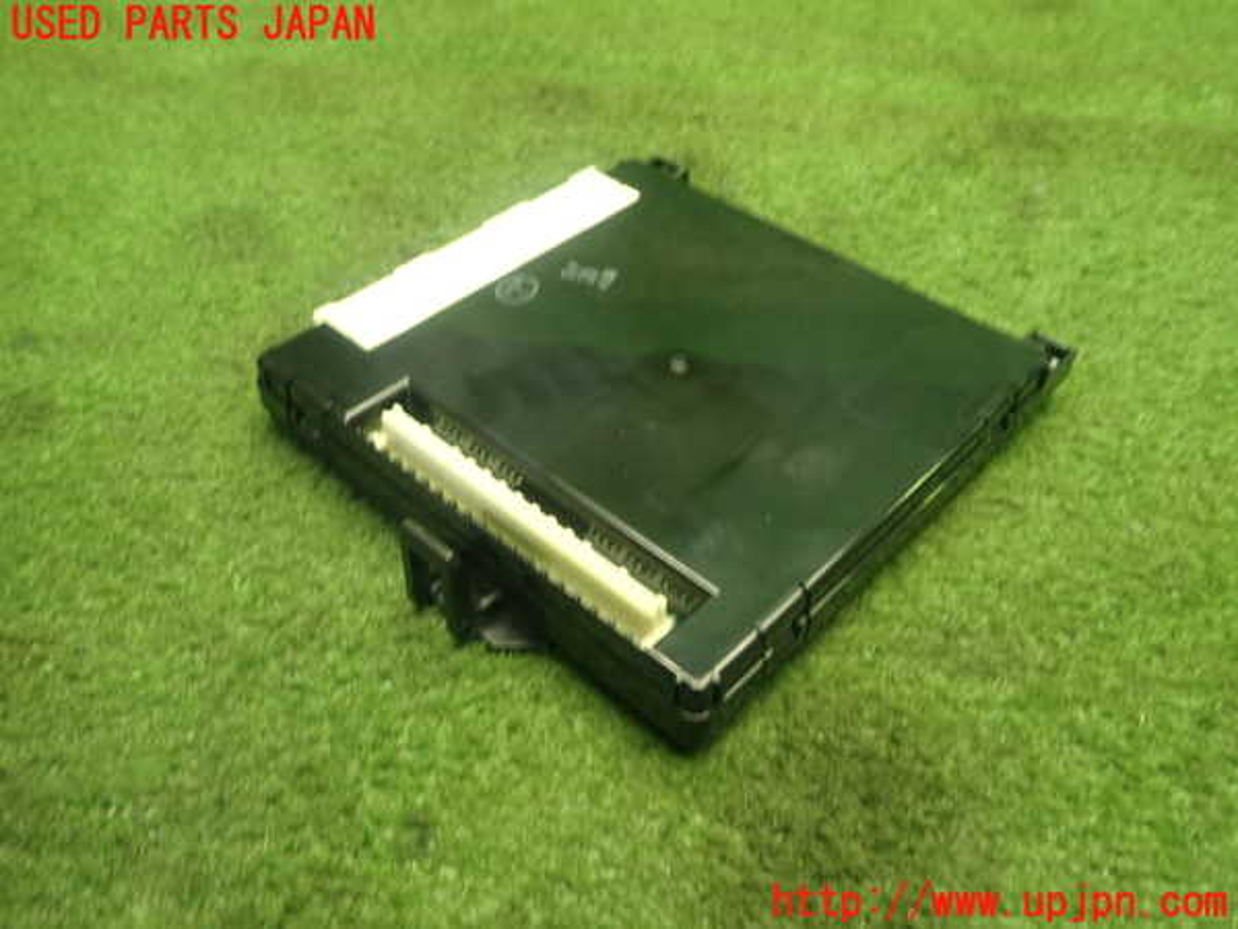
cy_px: 464
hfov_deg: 60.0
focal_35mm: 30
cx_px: 619
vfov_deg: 46.8
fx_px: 1073
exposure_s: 1/30
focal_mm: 5.4
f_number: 2.3
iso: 250
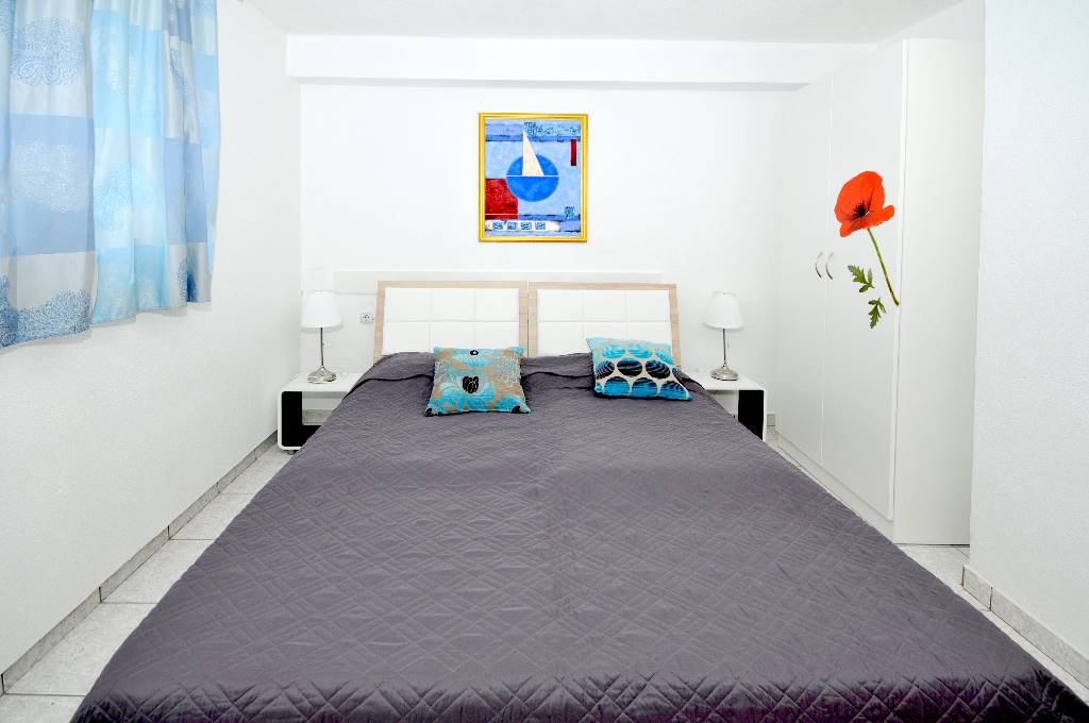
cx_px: 544
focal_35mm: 15
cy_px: 362
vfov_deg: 77.2
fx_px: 453
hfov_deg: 100.5
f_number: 7.1
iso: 250
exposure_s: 1/125
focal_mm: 10
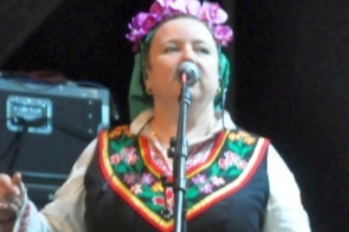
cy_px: 188
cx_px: 496
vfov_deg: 4.1
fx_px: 3236
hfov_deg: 6.1
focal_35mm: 334
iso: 3200
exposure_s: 1/30
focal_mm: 70
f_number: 5.3
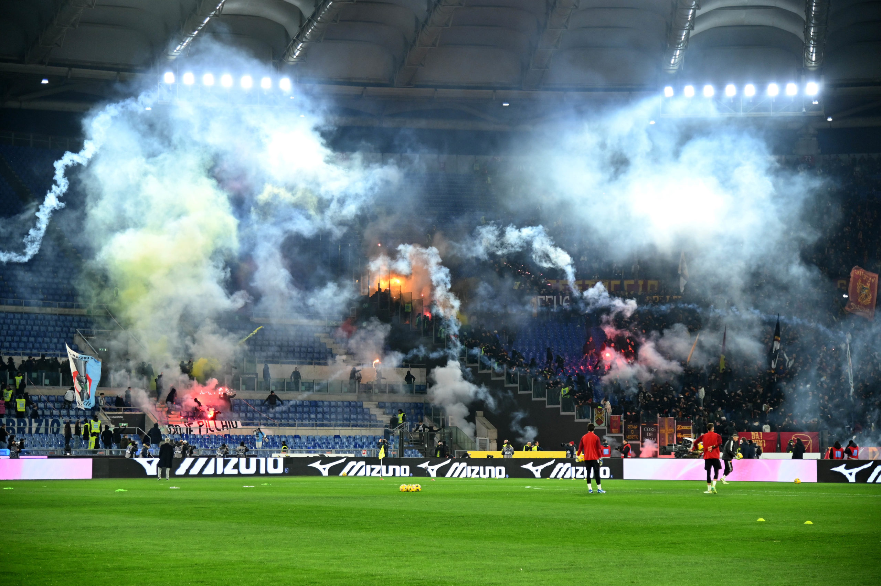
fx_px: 1907
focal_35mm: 78
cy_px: 293
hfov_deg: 26.0
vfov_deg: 17.5
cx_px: 440
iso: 2000
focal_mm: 78
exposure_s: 1/640
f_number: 4
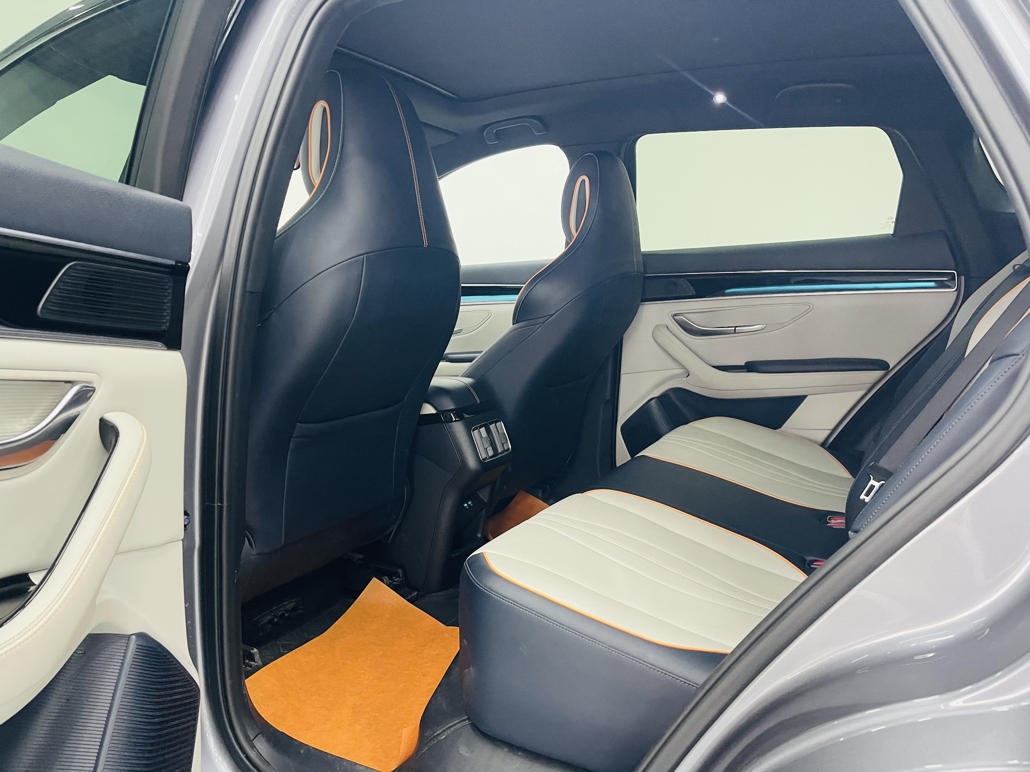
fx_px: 744
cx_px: 515
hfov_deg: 69.4
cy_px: 386
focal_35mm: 25
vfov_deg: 54.9
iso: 400
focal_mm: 5.1
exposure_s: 1/60
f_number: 1.6
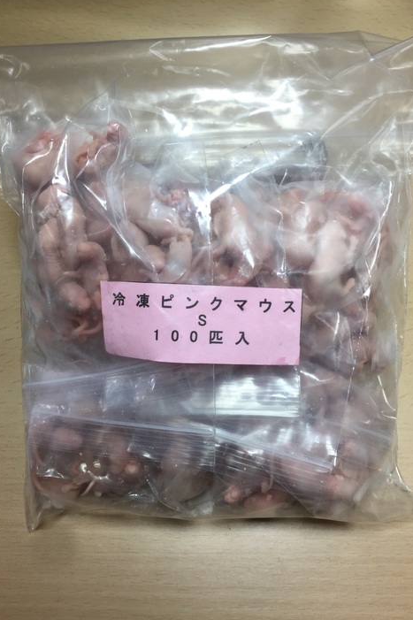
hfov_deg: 42.3
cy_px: 309
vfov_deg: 60.3
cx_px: 204
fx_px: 534
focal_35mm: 31
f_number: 2.2
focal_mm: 4.15
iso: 32
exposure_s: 1/120
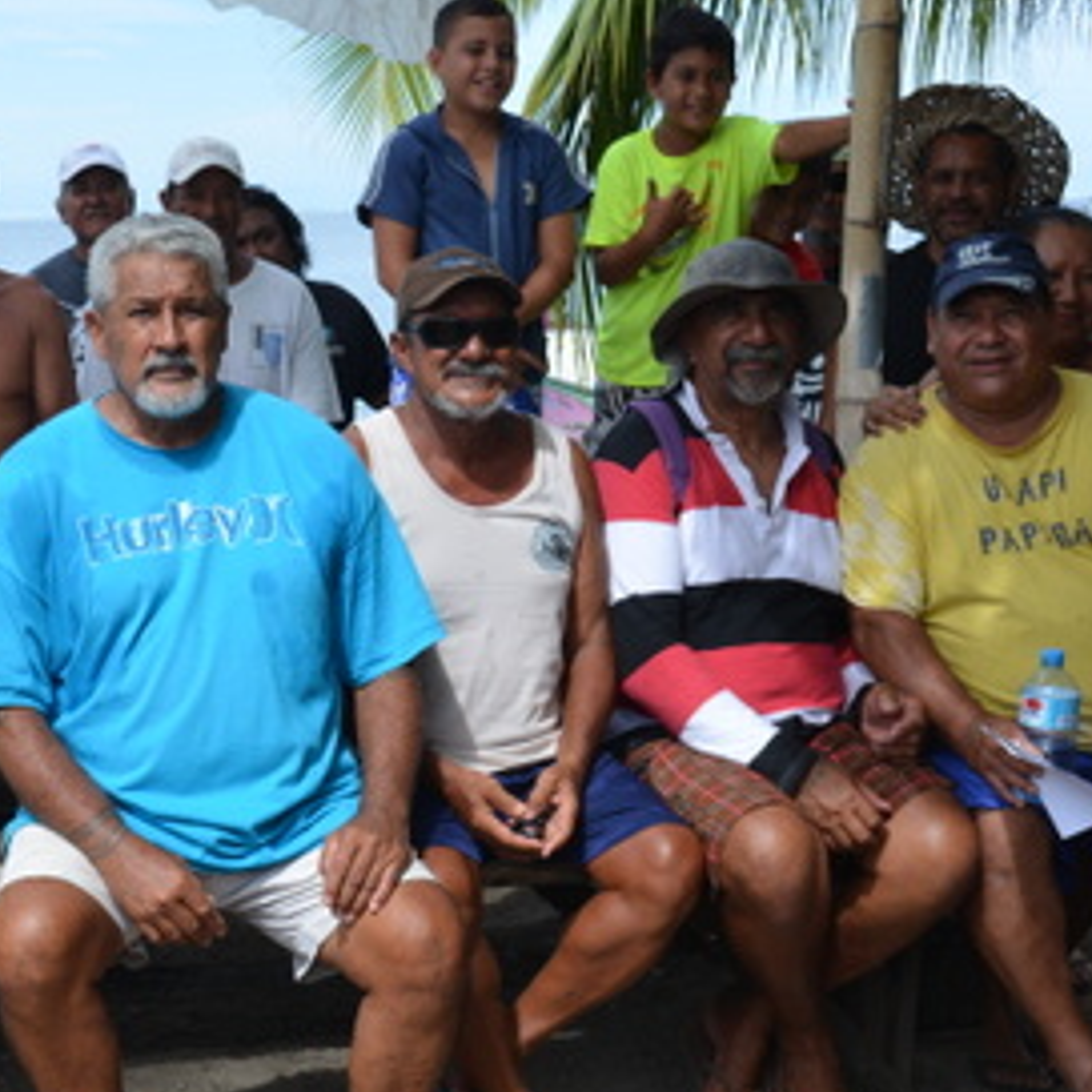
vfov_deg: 21.3
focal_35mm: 81
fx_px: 2891
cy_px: 757
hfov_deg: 21.2
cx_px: 293
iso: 140
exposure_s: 1/250
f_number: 8
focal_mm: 27
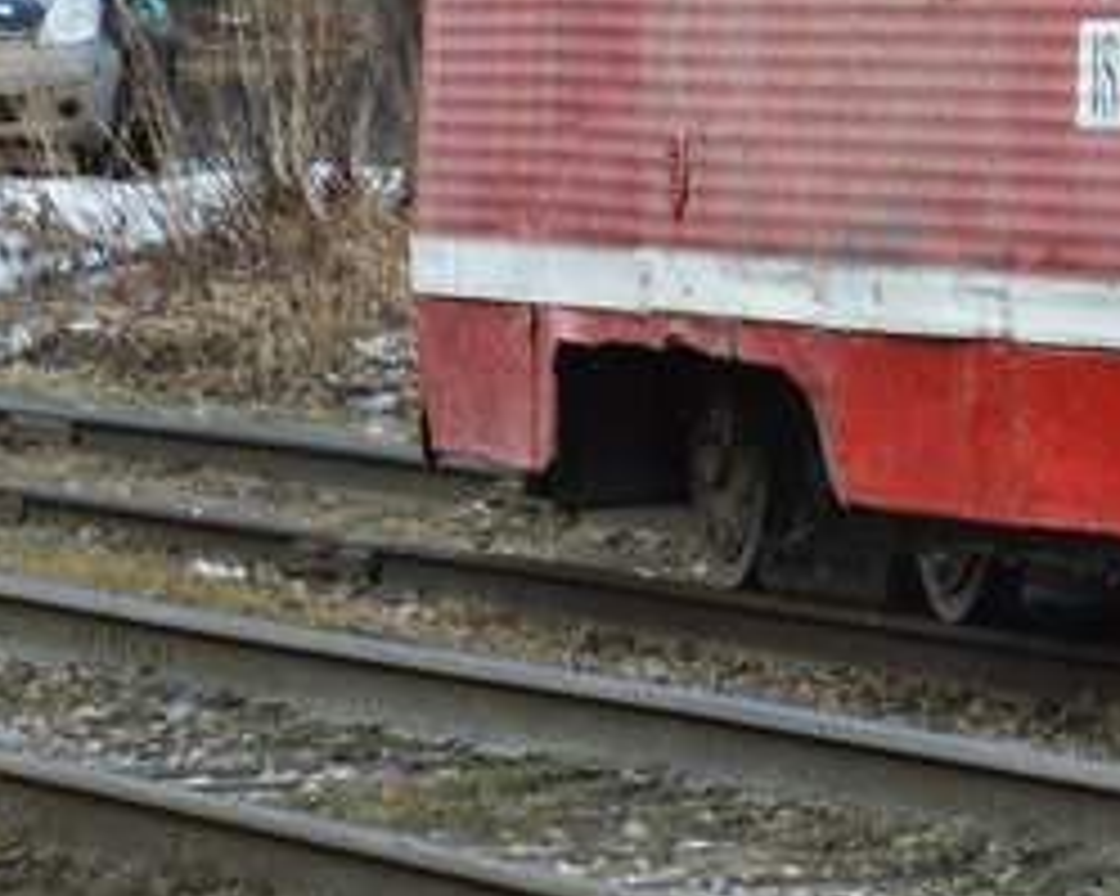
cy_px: -711
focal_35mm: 475
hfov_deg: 4.0
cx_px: 1930
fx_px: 15739
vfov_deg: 3.2
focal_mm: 70
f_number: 7.1
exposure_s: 1/250
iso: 100
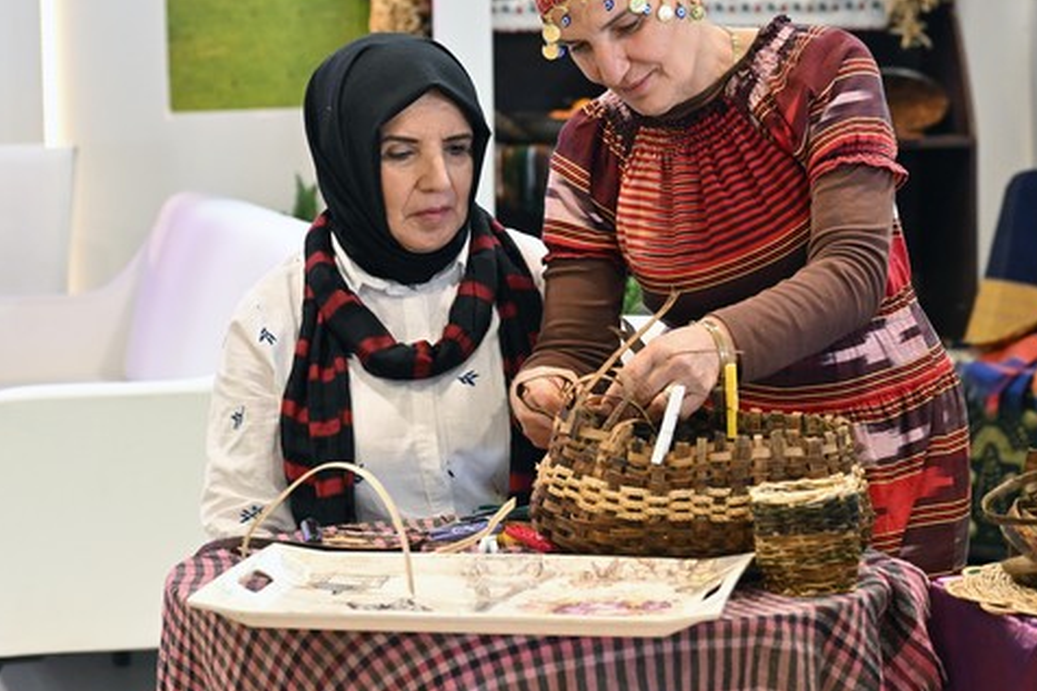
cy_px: 171
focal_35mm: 98
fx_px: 2822
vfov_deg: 13.9
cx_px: 688
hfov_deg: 20.8
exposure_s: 1/250
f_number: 4
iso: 2000
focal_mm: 63
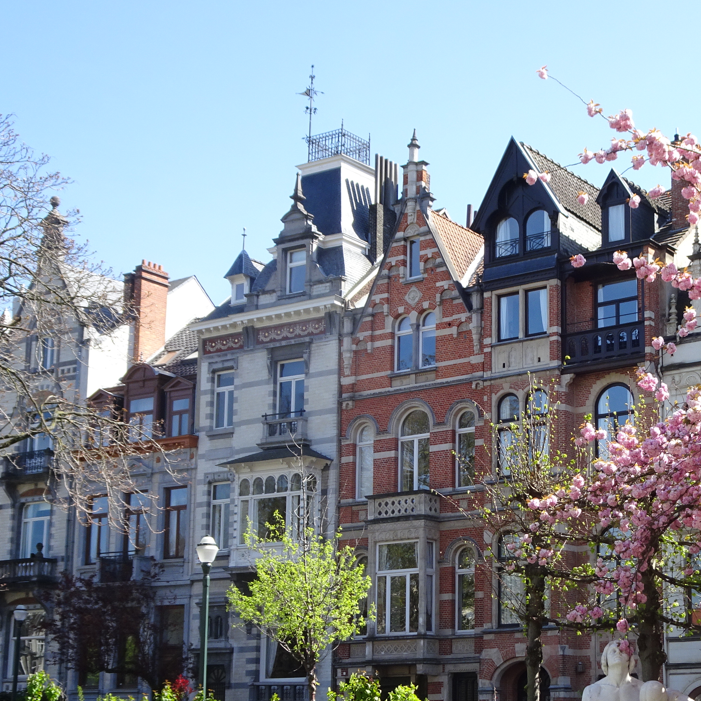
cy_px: 486
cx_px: 581
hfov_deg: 27.1
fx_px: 1420
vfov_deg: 27.5
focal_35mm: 62
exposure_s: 1/250
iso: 80
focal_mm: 6.37
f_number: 4
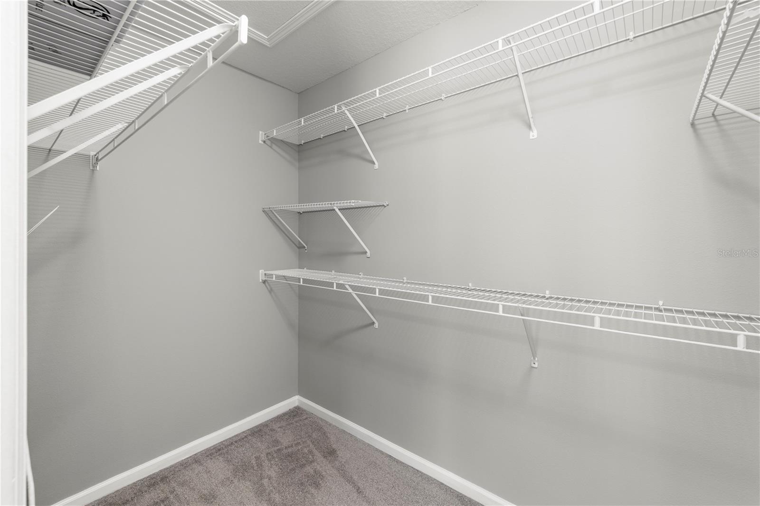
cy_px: 253
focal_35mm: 14
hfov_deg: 104.3
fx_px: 295
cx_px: 380
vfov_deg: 81.2
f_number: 8
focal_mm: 14
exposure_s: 1.3
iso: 250
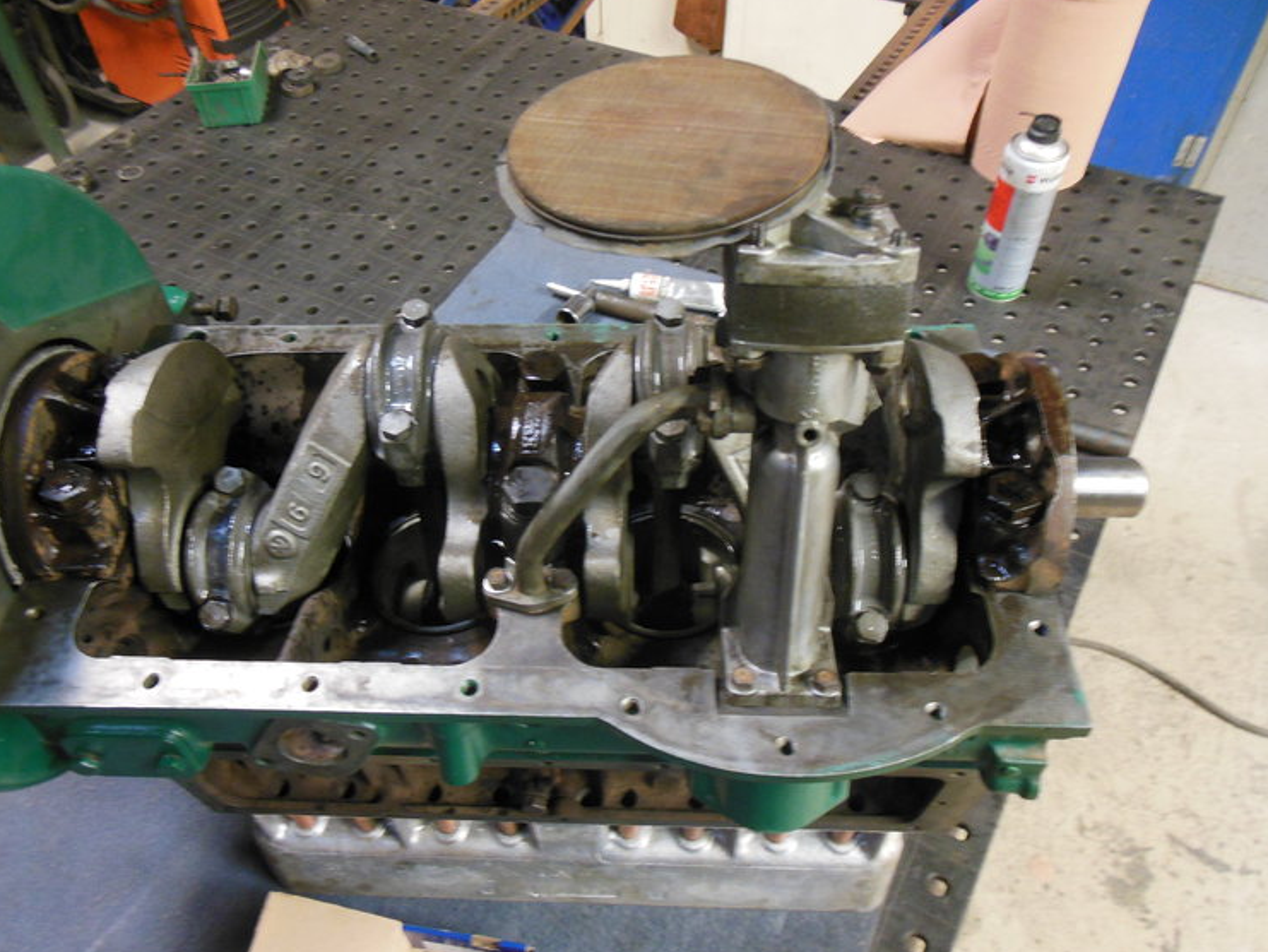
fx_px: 989
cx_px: 597
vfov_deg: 51.4
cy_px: 474
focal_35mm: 27
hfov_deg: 65.3
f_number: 3.2
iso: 400
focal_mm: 4.5
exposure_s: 1/8
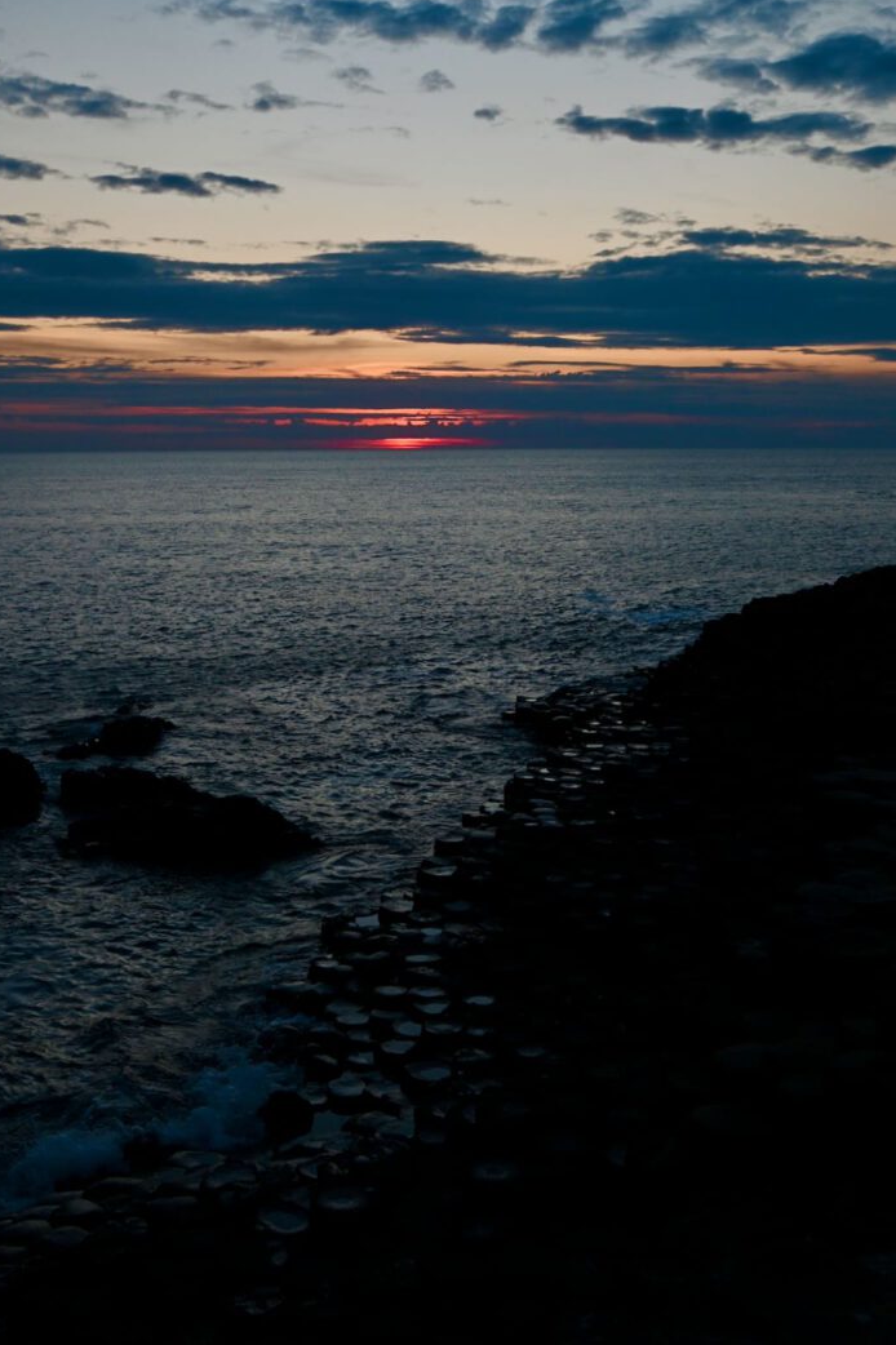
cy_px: 703
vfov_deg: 50.7
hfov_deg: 35.0
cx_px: 440
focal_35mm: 38
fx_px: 1419
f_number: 4
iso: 220
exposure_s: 1/250
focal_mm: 24
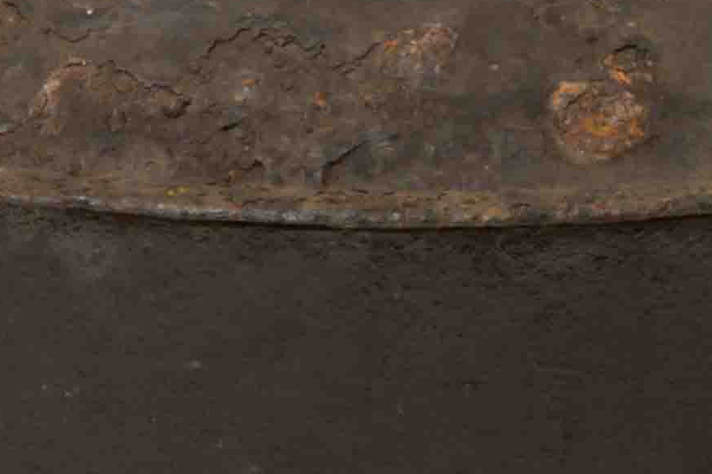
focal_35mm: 768
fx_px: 15194
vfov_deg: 1.8
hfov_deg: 2.7
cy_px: 222
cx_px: 488
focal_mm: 105
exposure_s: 1/4
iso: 250
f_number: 16
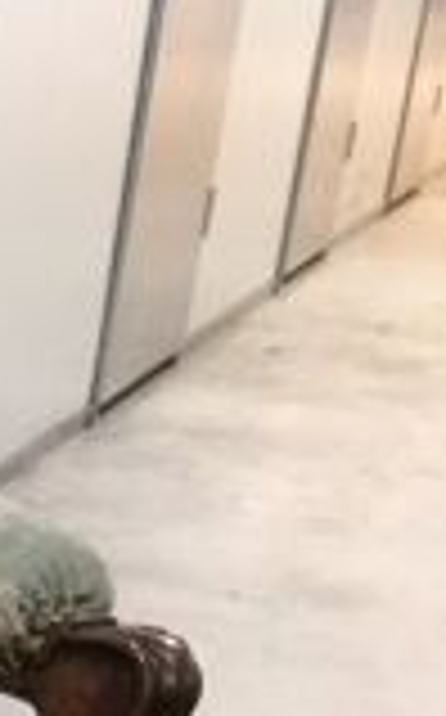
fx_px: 2418
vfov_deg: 15.7
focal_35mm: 124
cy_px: 1022
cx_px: -604
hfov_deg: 9.4
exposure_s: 1/17
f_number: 2.2
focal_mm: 4.15
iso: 200
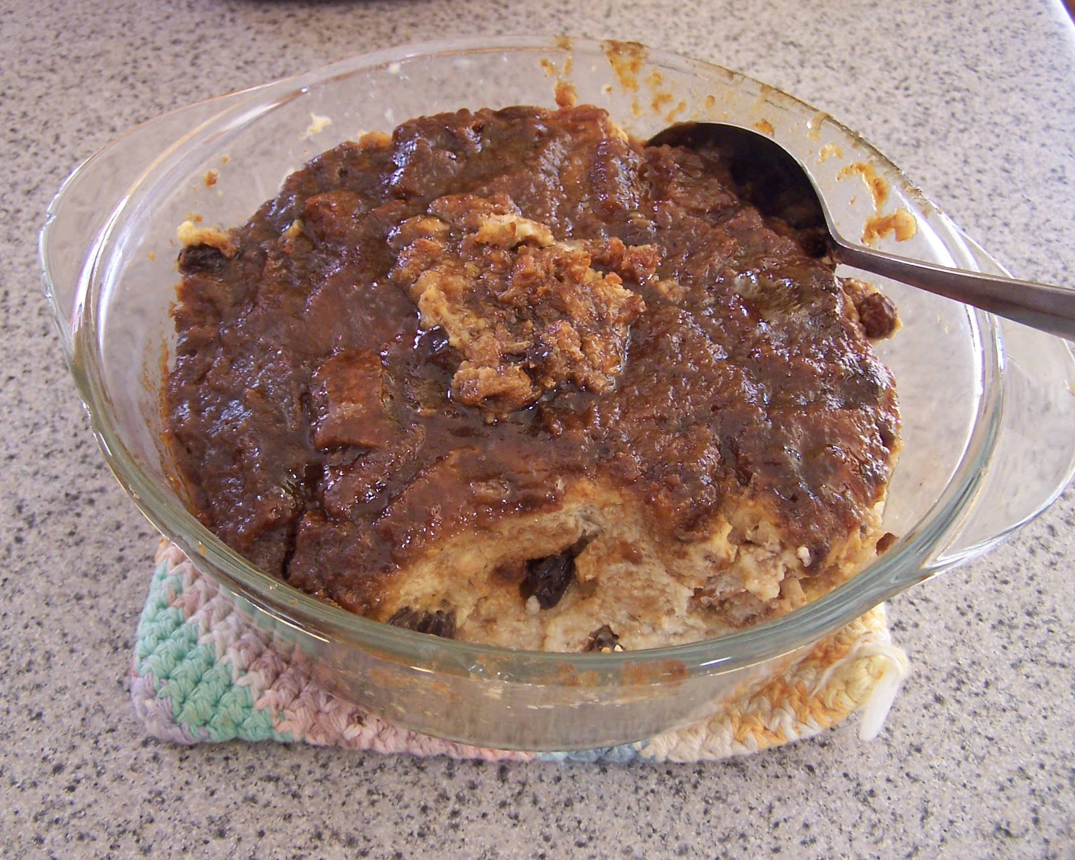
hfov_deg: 45.8
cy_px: 428
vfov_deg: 37.3
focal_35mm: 40
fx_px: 1273
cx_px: 499
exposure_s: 1/10
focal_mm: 6.3
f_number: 2.8
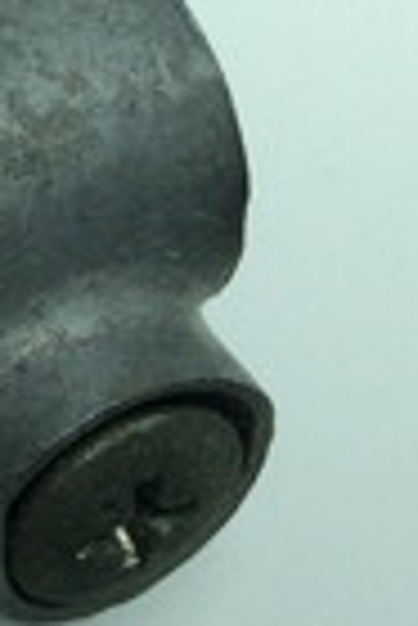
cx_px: -746
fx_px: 2484
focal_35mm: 143
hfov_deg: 8.4
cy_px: 36
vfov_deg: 14.2
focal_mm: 3.3
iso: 32
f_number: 2.4
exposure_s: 1/414
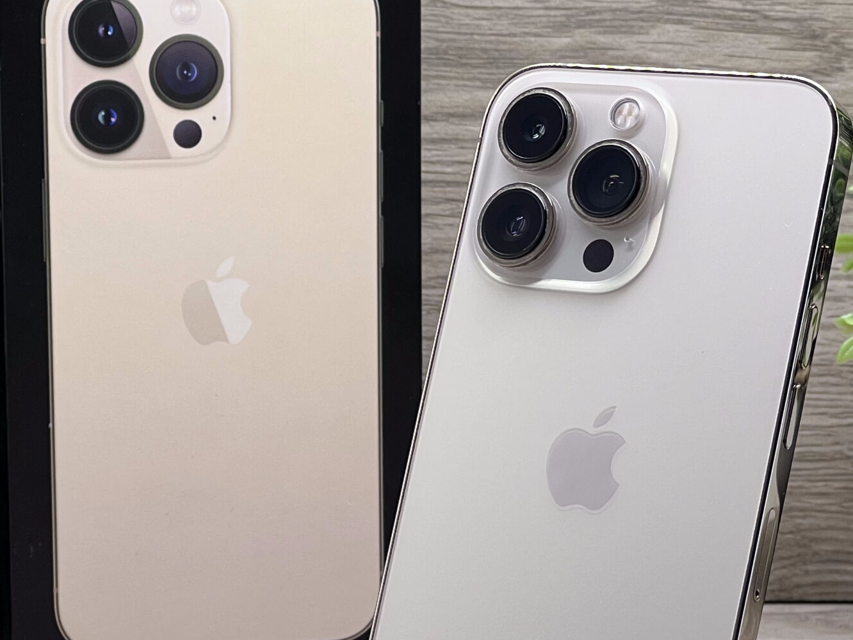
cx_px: 564
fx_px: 3647
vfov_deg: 10.0
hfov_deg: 13.3
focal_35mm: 148
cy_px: 391
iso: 80
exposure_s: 1/100
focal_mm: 9
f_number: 2.8
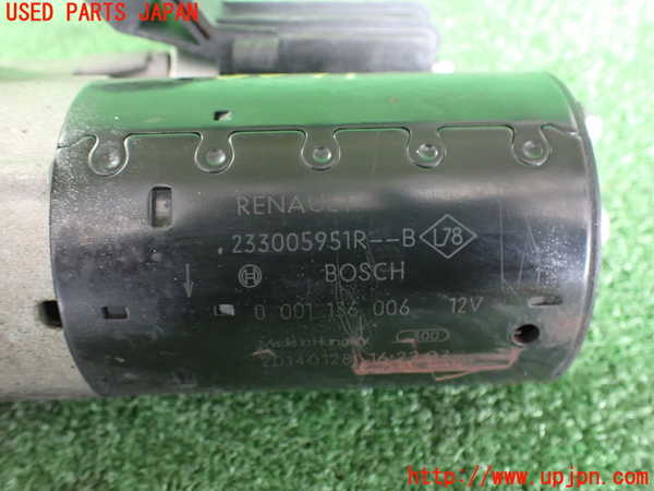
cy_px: 246
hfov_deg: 60.0
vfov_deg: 46.8
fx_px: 567
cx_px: 327
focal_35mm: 30
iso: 1000
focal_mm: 5.4
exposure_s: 1/30
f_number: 2.3
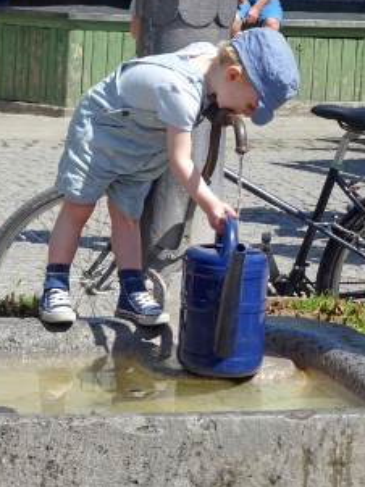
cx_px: 145
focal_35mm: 163
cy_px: 173
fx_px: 2295
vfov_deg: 12.1
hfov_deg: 9.1
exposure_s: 1/320
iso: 80
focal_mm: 20.96
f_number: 5.6
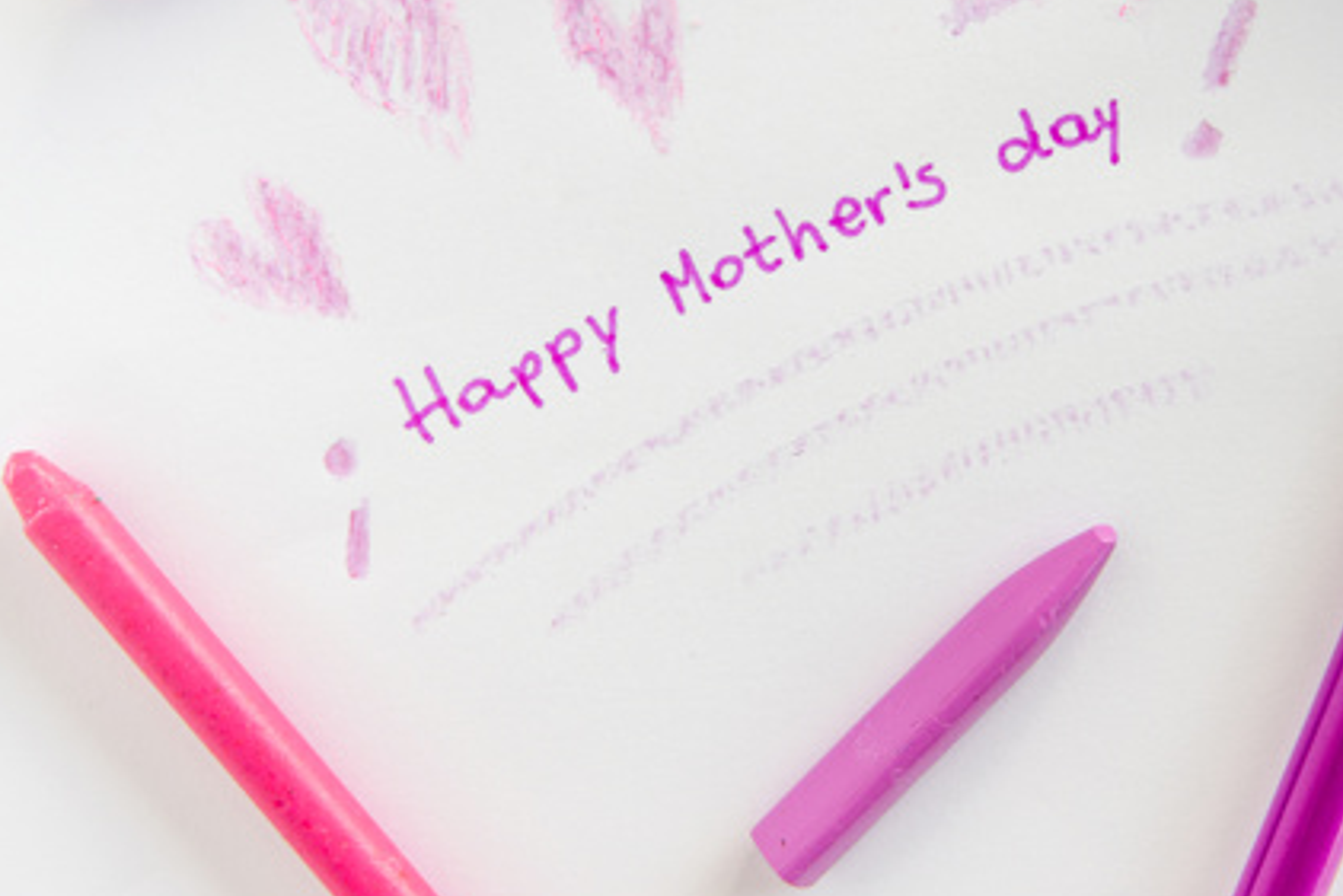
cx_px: 836
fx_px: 3881
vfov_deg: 13.1
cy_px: 257
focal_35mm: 104
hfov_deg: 19.6
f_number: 5.6
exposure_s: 1/125
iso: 250
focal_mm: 70
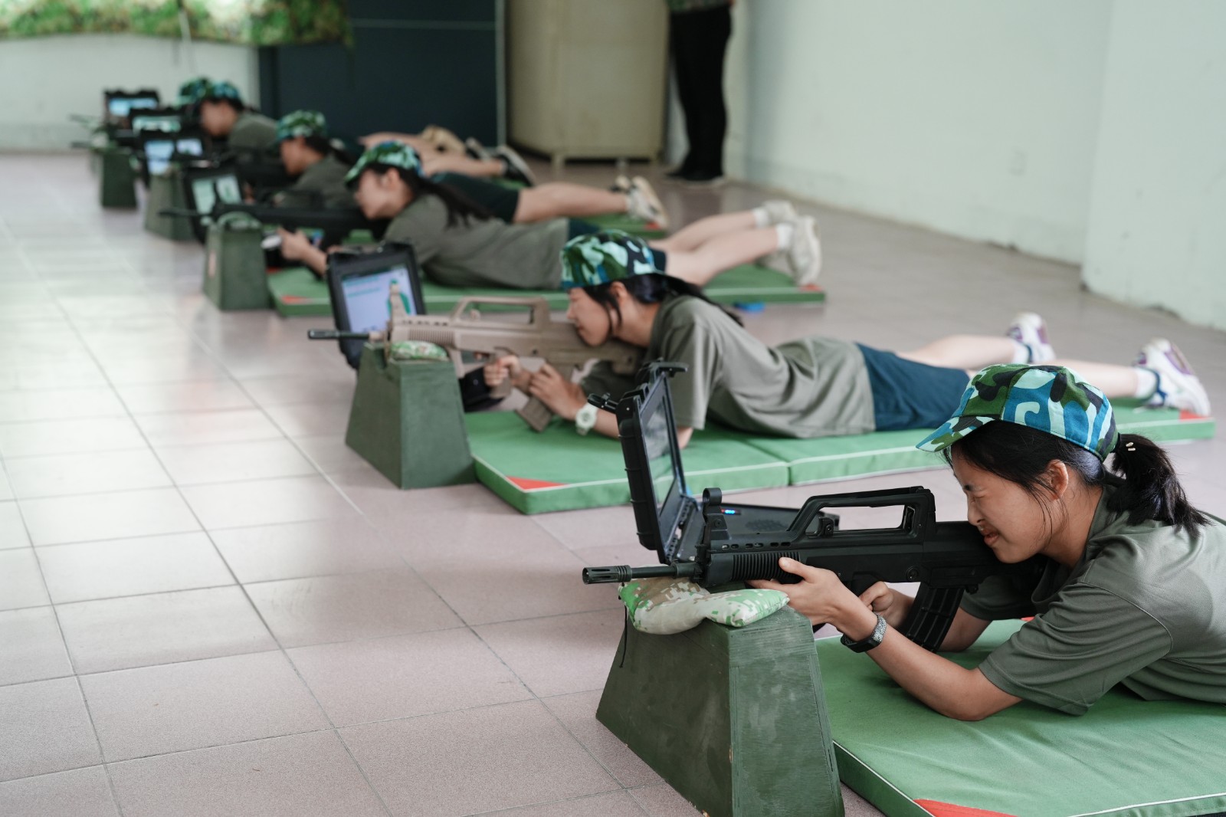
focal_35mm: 50
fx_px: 1702
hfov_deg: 39.6
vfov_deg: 27.0
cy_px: 408
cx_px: 613
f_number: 2.8
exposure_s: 1/200
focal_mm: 50
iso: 800
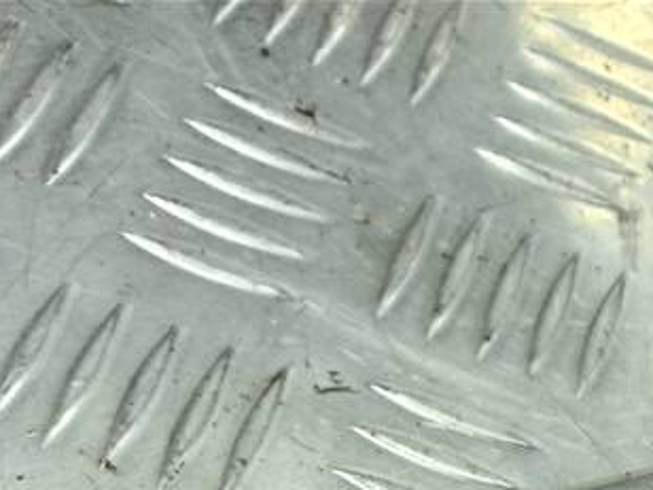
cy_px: 812
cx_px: 693
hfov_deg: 22.4
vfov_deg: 15.8
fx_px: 1566
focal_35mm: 83
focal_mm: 4.6
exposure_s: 1/50
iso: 64
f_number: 1.8
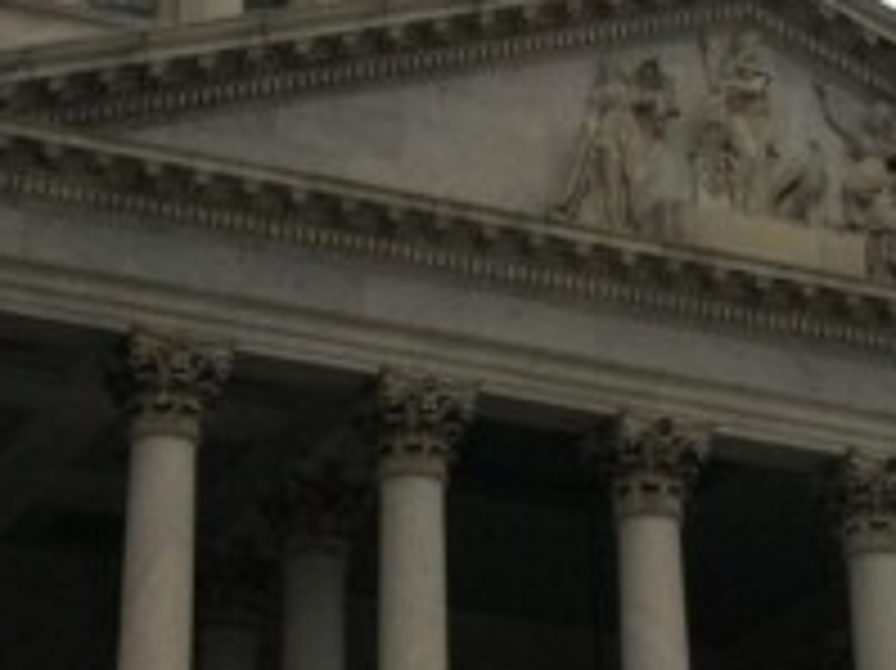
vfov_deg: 10.7
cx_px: 304
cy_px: -241
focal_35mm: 135
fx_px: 3492
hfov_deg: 14.6
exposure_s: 1/1111
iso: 80
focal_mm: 3.85
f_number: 2.8
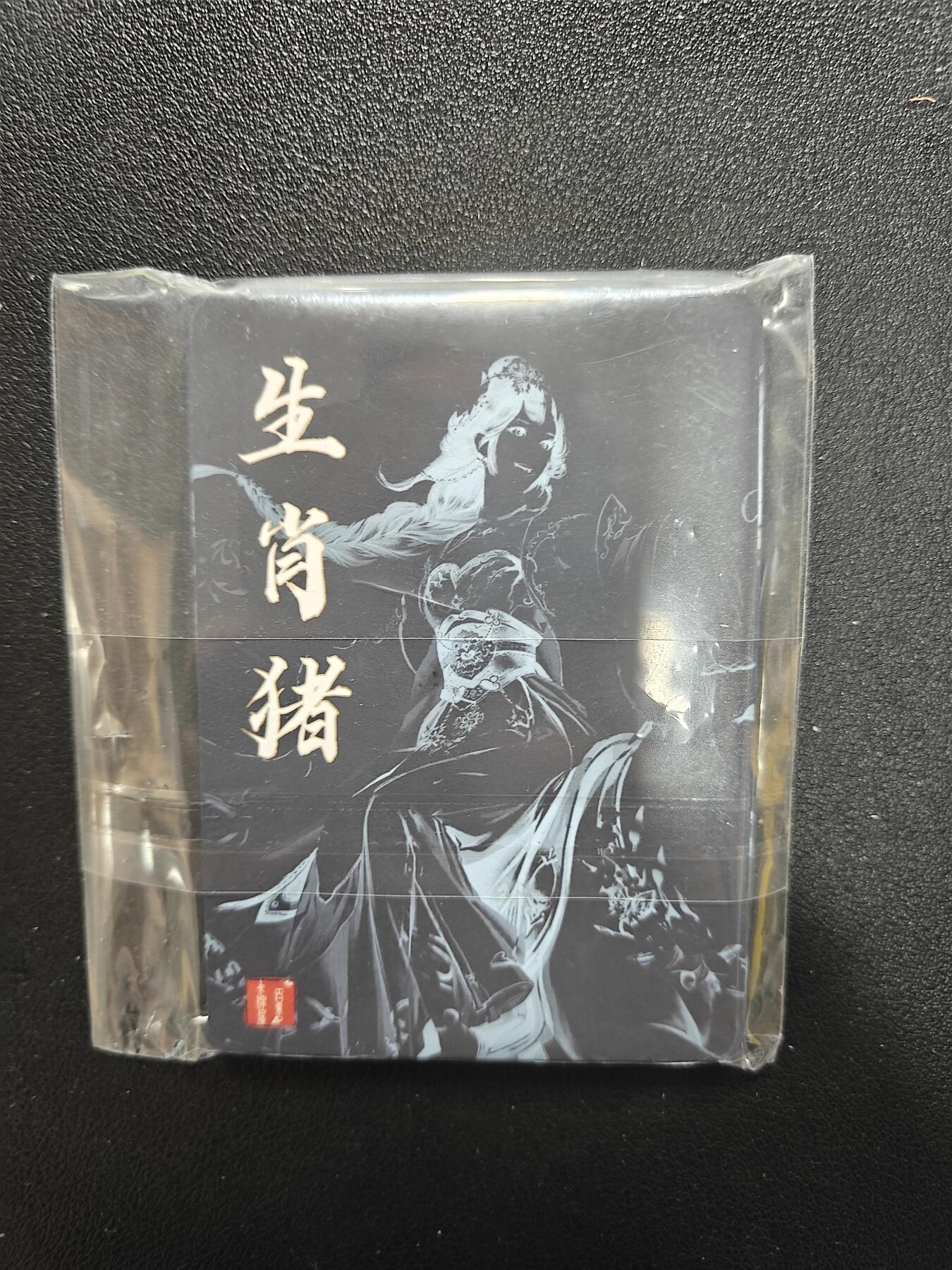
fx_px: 880
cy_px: 635
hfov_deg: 56.8
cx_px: 476
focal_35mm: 24
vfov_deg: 71.6
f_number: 1.8
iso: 1000
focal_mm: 5.59
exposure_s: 1/33
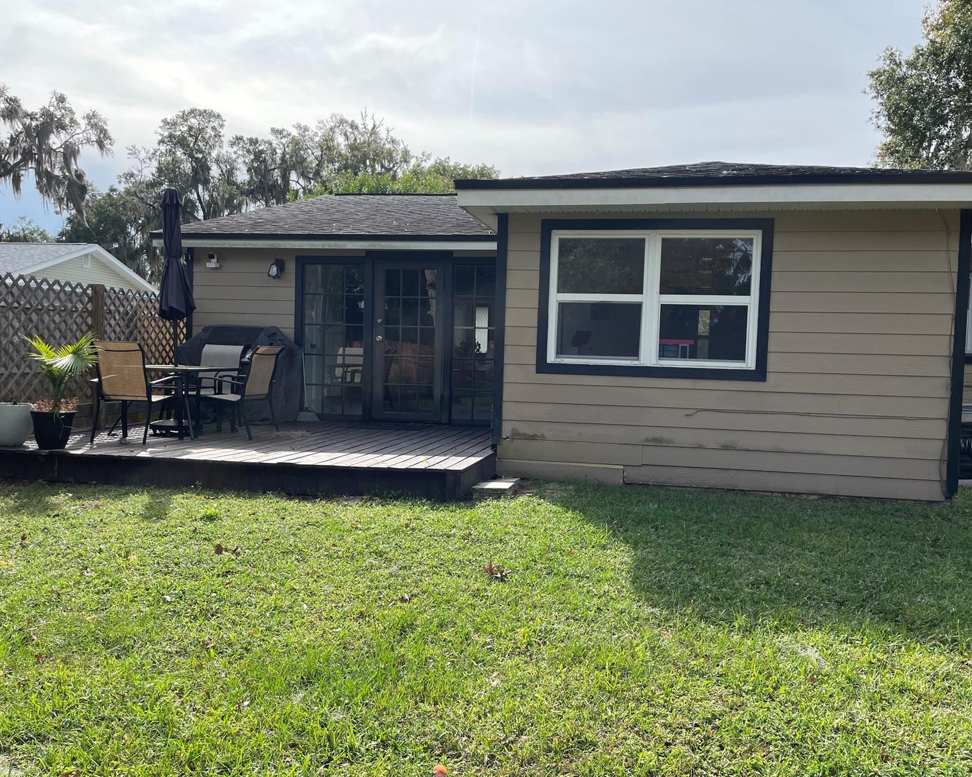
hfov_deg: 62.2
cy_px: 389
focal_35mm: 28
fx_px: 805
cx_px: 509
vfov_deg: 51.5
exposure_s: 1/2053
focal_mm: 4.2
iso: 32
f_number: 1.6
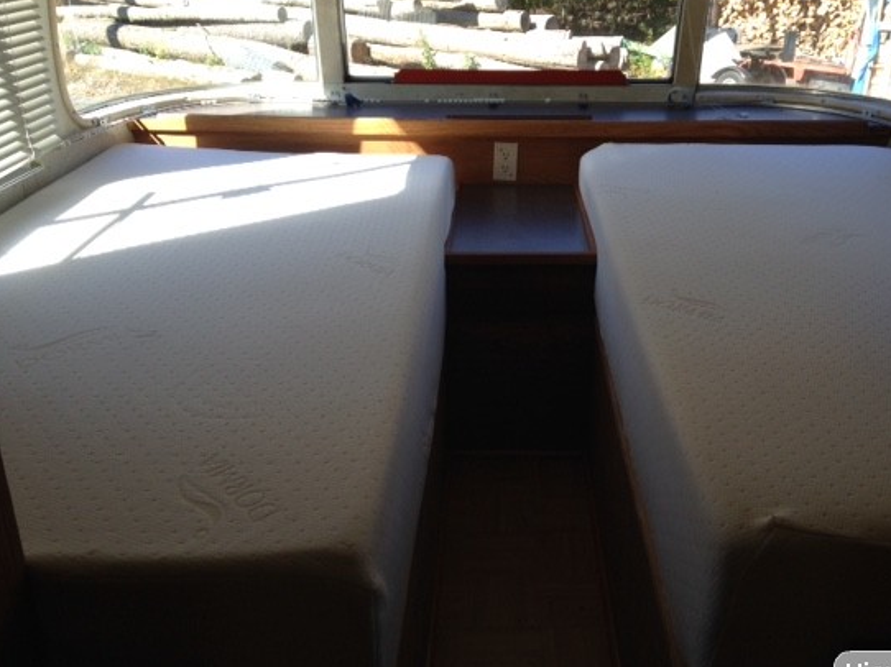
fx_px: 1003
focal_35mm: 39
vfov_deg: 36.8
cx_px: 516
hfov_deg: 47.7
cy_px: 317
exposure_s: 1/140
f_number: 2.4
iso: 50
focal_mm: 4.12
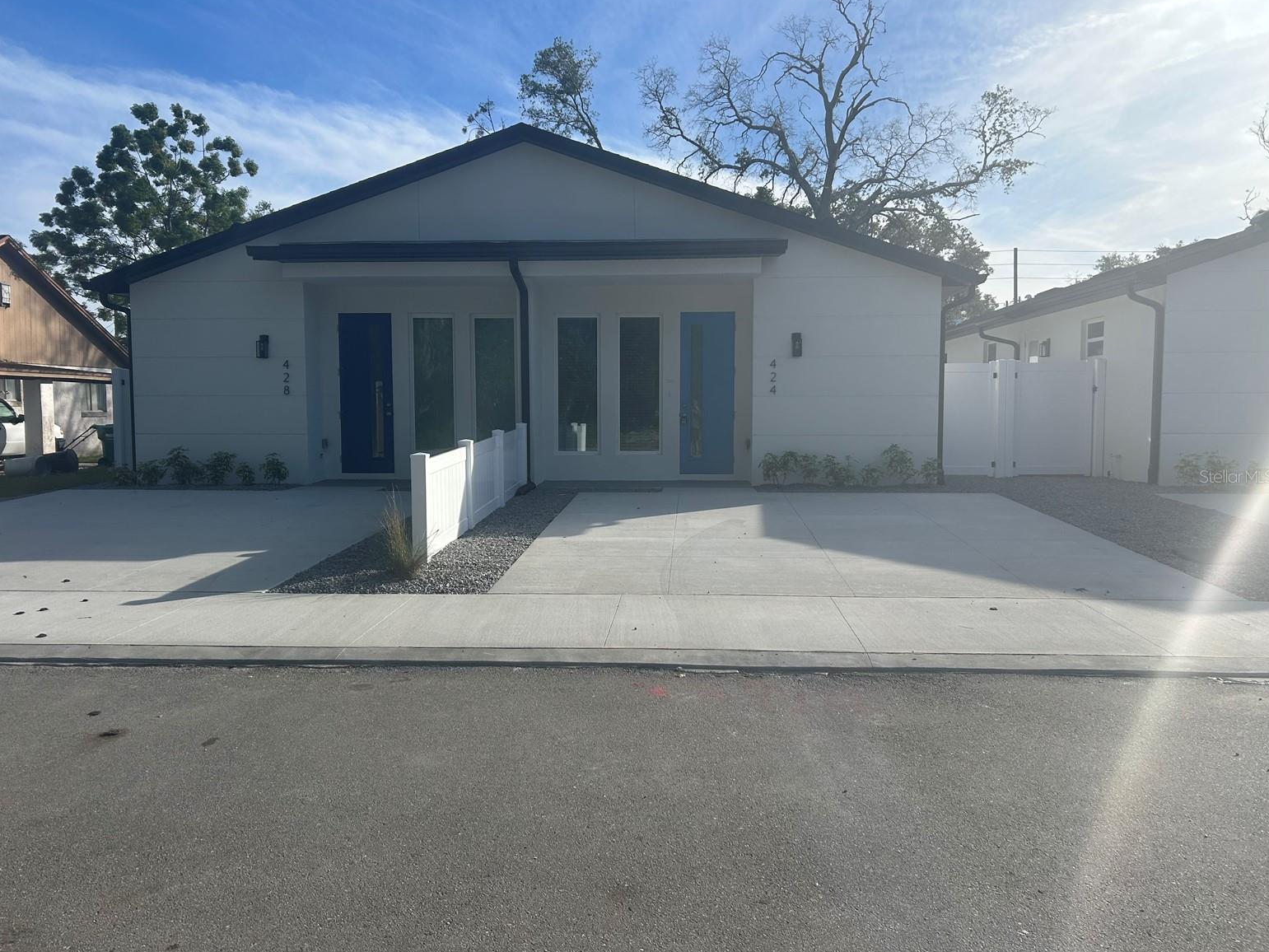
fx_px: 990
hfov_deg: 65.3
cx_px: 618
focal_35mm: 27
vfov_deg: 51.4
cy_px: 476
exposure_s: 1/4630
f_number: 1.5
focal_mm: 5.7
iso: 50
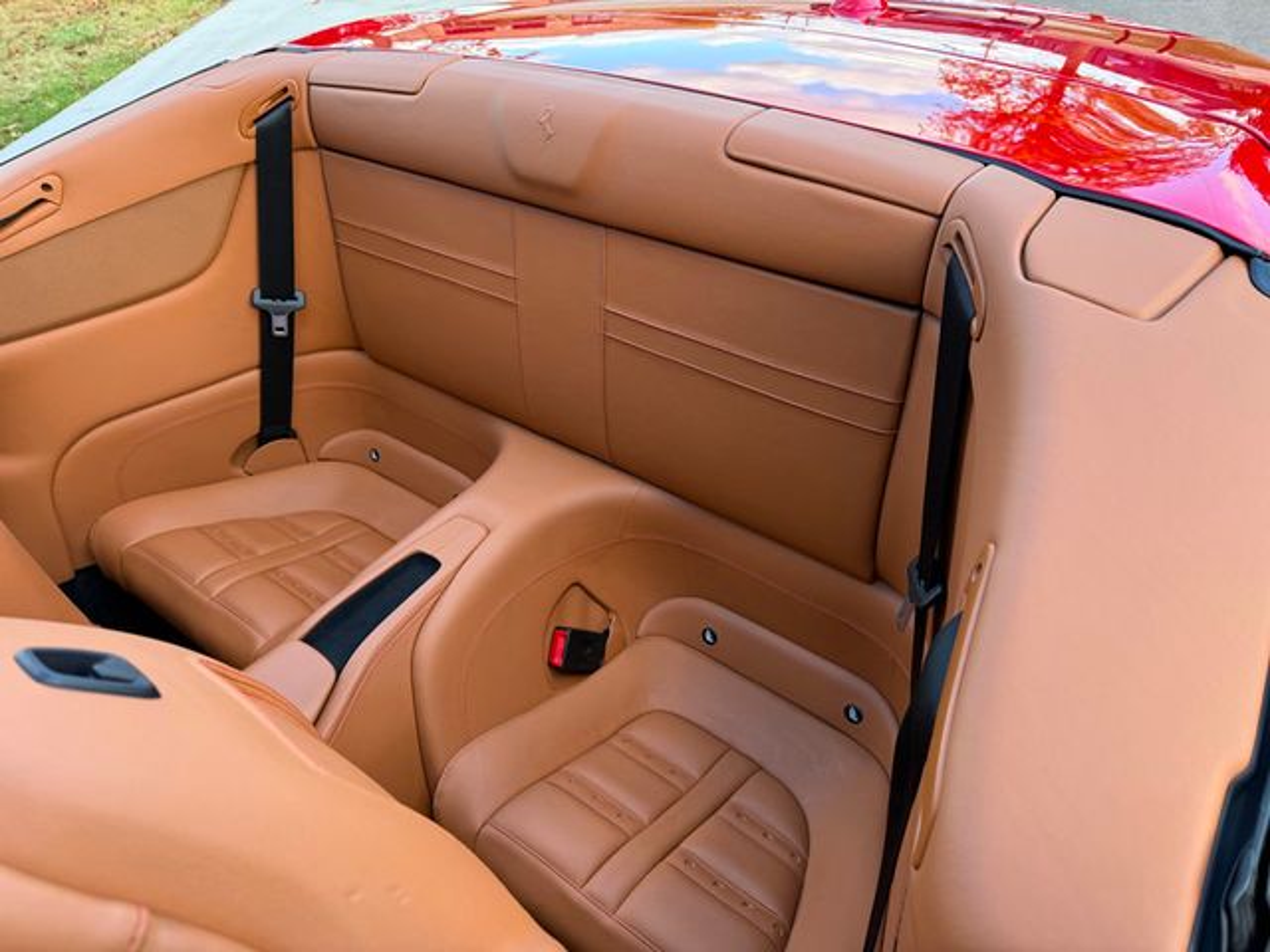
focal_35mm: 24
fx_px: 881
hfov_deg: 71.6
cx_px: 635
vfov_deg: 56.8
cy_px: 476
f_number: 1.78
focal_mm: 6.76
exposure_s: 1/377
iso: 100
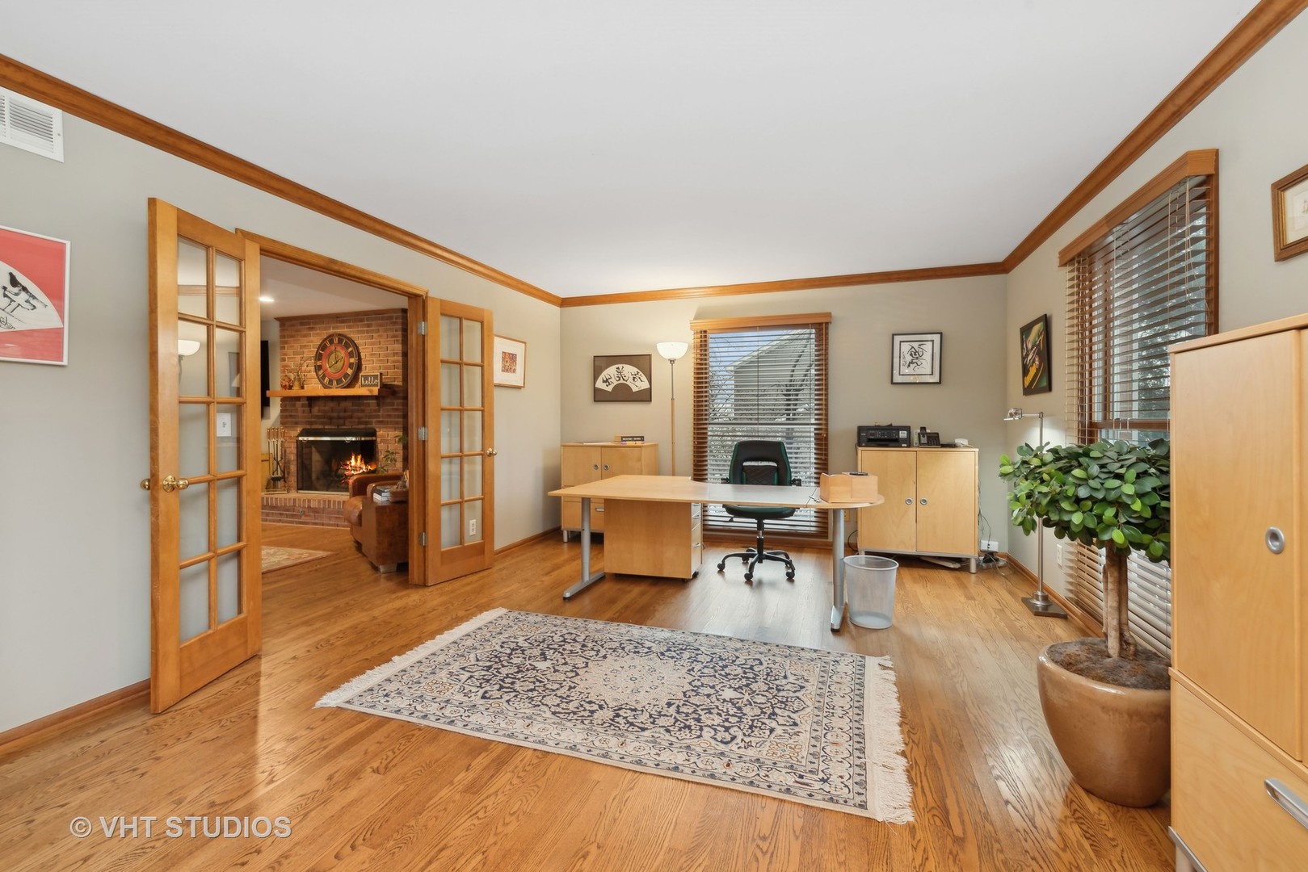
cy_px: 436
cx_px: 654
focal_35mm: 16
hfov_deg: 96.7
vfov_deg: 73.8
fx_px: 581
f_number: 8
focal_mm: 16
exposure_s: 1/25
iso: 200
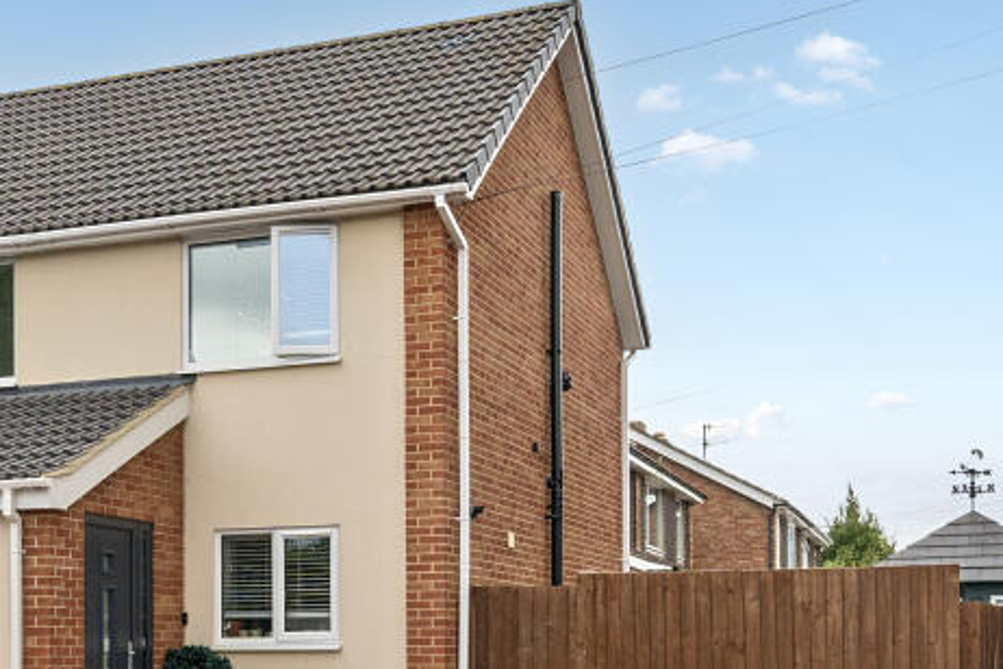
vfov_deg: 21.3
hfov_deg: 31.5
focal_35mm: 62
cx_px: 187
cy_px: 640
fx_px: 1727
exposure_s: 1/500
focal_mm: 19
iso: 400
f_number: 8
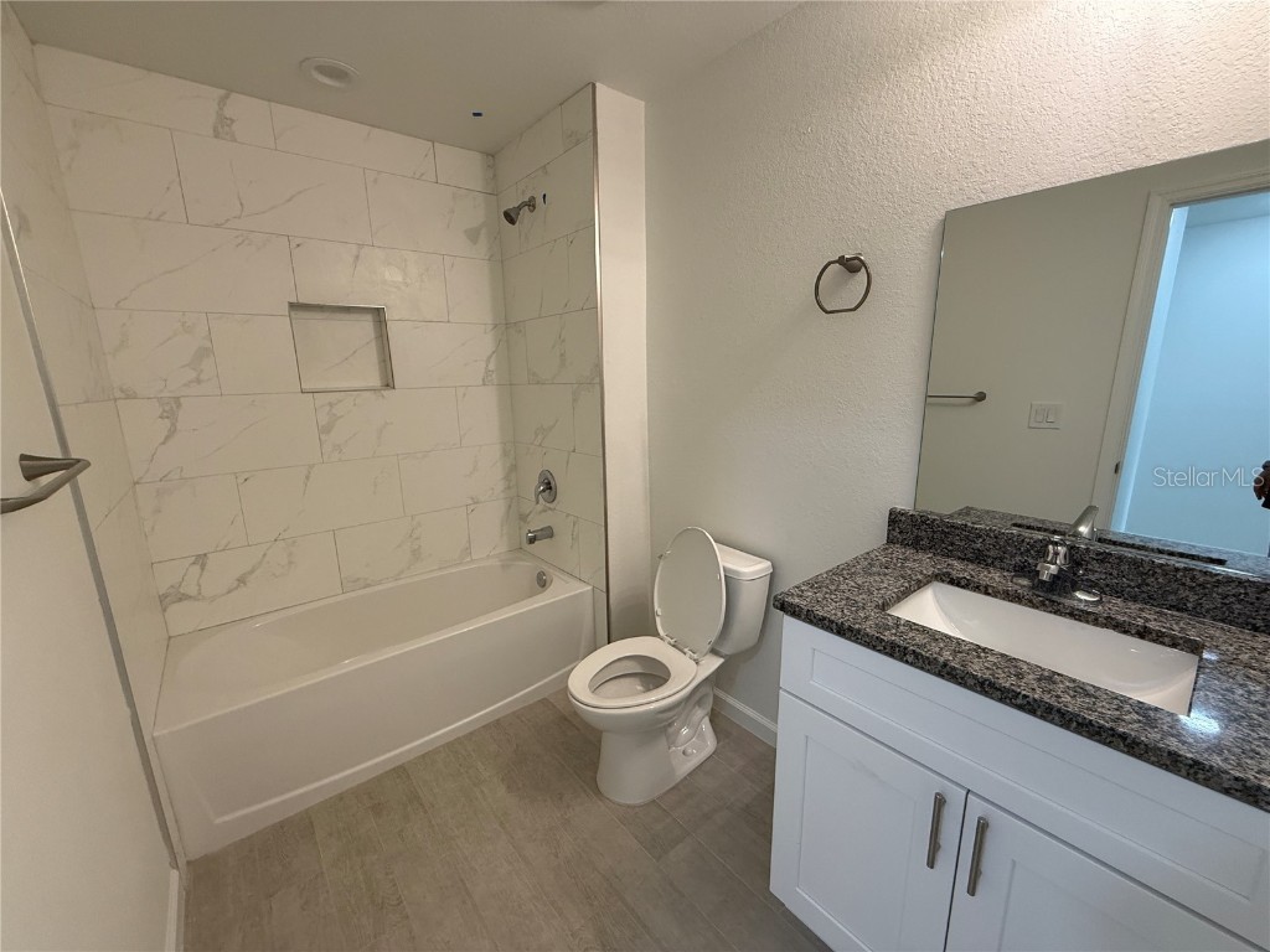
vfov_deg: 85.7
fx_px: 514
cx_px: 635
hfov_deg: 102.1
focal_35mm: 14
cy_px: 476
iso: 200
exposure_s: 1/120
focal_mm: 2.22
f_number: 2.2
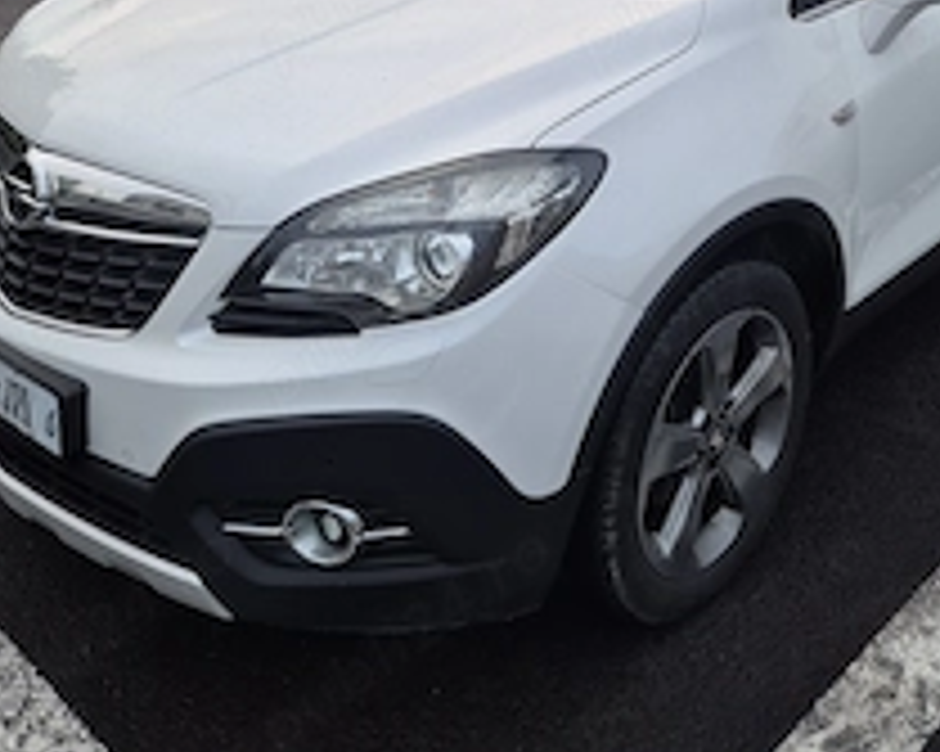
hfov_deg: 42.7
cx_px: 562
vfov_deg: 32.5
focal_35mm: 43
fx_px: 1196
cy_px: 27
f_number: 1.8
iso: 200
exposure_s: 1/100
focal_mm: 5.4
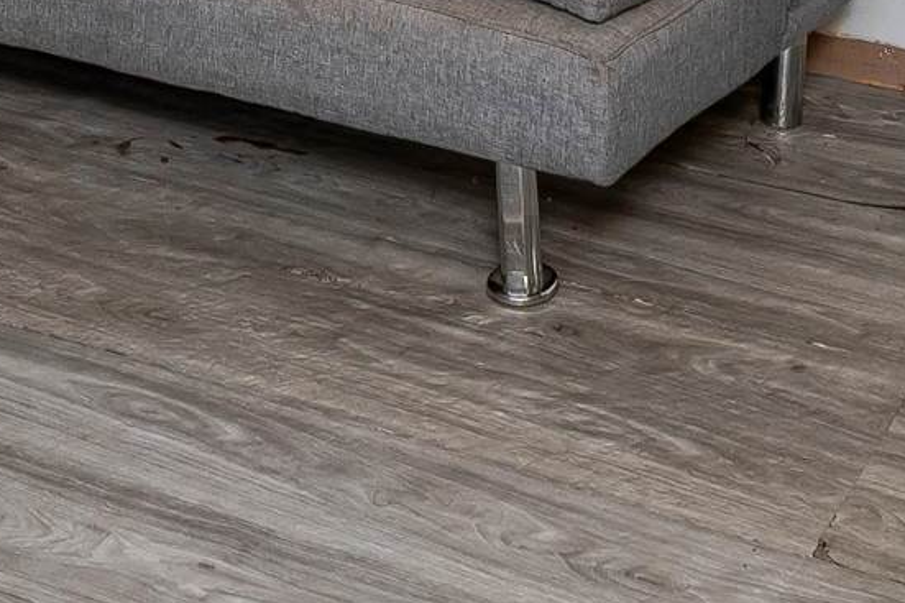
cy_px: -811
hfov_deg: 26.0
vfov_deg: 13.3
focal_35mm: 78
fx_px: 1960
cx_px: 422
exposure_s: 1/13
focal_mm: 14
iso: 400
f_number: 8
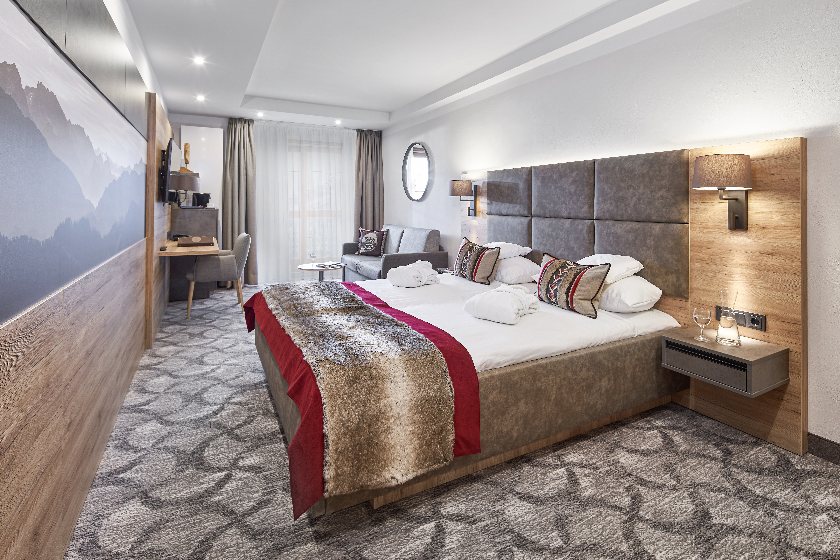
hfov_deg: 93.3
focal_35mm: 17
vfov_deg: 70.4
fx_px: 397
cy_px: 280
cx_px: 420
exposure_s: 1
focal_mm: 17
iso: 100
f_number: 10
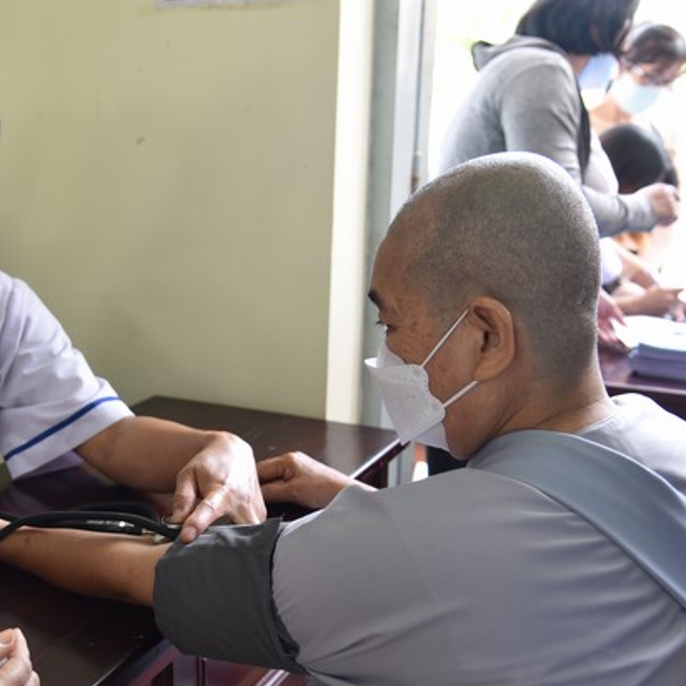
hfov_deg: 35.4
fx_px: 1054
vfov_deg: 36.1
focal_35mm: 47
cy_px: 331
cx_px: 183
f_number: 4
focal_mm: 35
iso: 400
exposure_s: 1/60
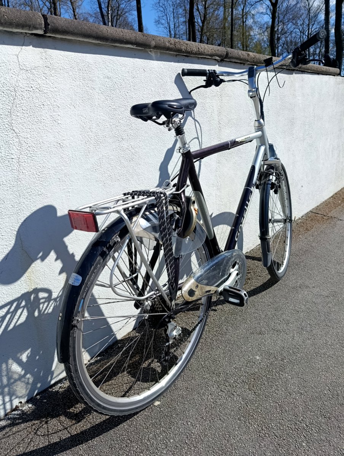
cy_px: 228
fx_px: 304
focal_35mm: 23
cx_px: 172
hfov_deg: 59.0
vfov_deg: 73.8
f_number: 1.65
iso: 51
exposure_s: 1/732
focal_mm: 6.11
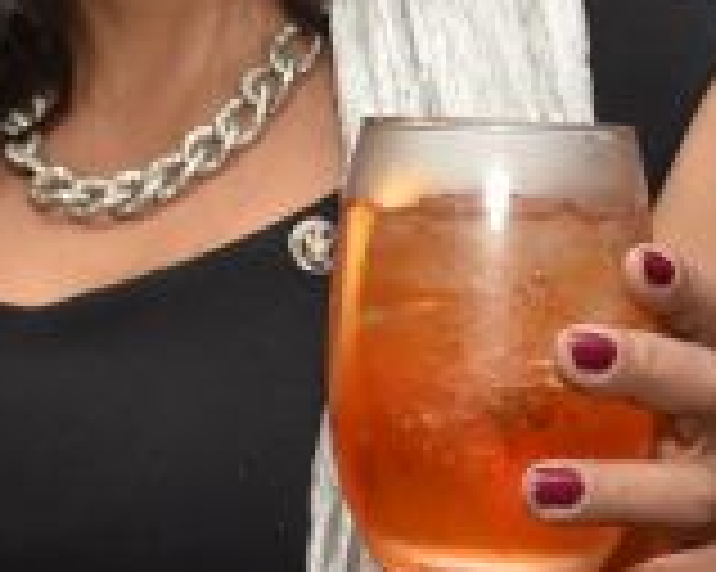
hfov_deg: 10.0
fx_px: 3833
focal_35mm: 181
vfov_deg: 8.5
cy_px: -65
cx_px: -626
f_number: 3.5
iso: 1000
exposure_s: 1/125
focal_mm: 20
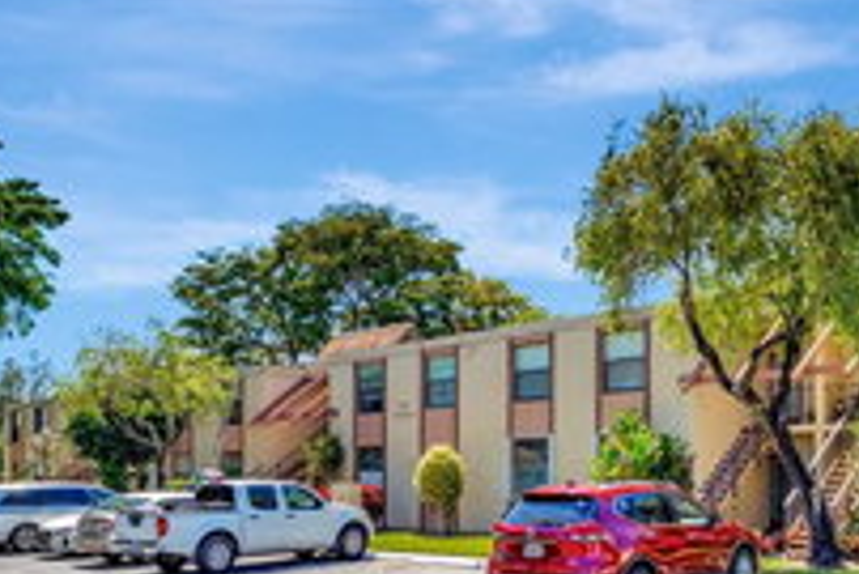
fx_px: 913
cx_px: 523
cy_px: 451
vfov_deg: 34.0
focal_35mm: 38
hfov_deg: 50.0
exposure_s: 1/8000
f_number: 8
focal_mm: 16.1
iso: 500
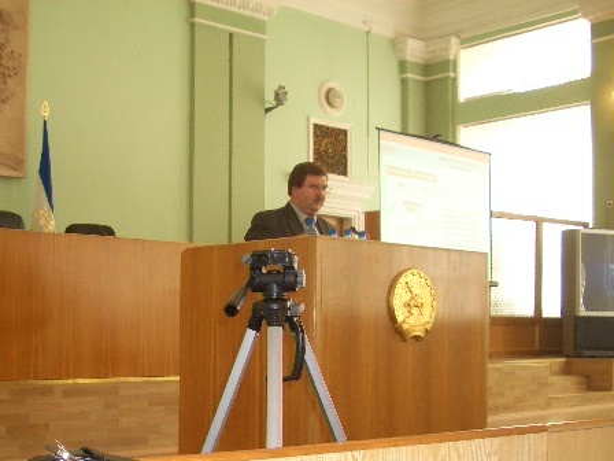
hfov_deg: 52.6
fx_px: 621
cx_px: 307
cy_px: 230
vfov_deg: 40.7
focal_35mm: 35
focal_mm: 5.8
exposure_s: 1/60
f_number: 2.6
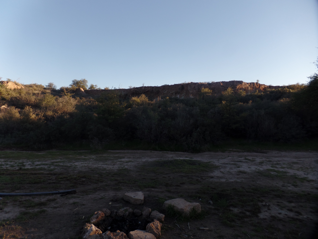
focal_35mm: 23
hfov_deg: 73.9
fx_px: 211
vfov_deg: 58.9
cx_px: 159
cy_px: 120
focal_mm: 4.1
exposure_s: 1/350
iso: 80
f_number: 2.8
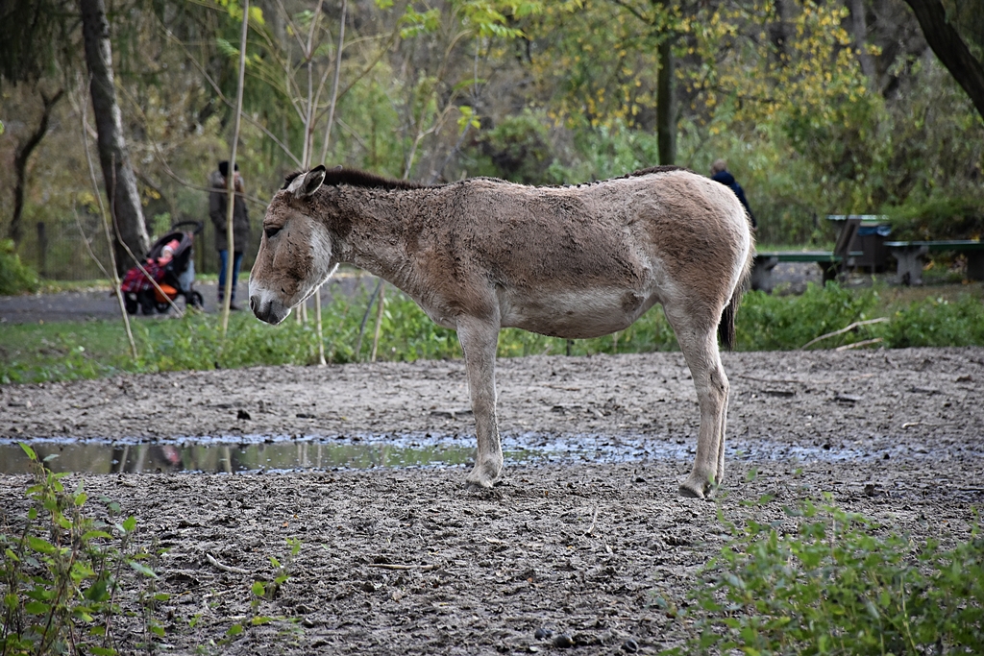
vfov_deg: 6.5
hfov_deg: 9.8
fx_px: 5740
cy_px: 328
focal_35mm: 210
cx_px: 492
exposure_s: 1/500
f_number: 5.6
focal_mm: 140
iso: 1000
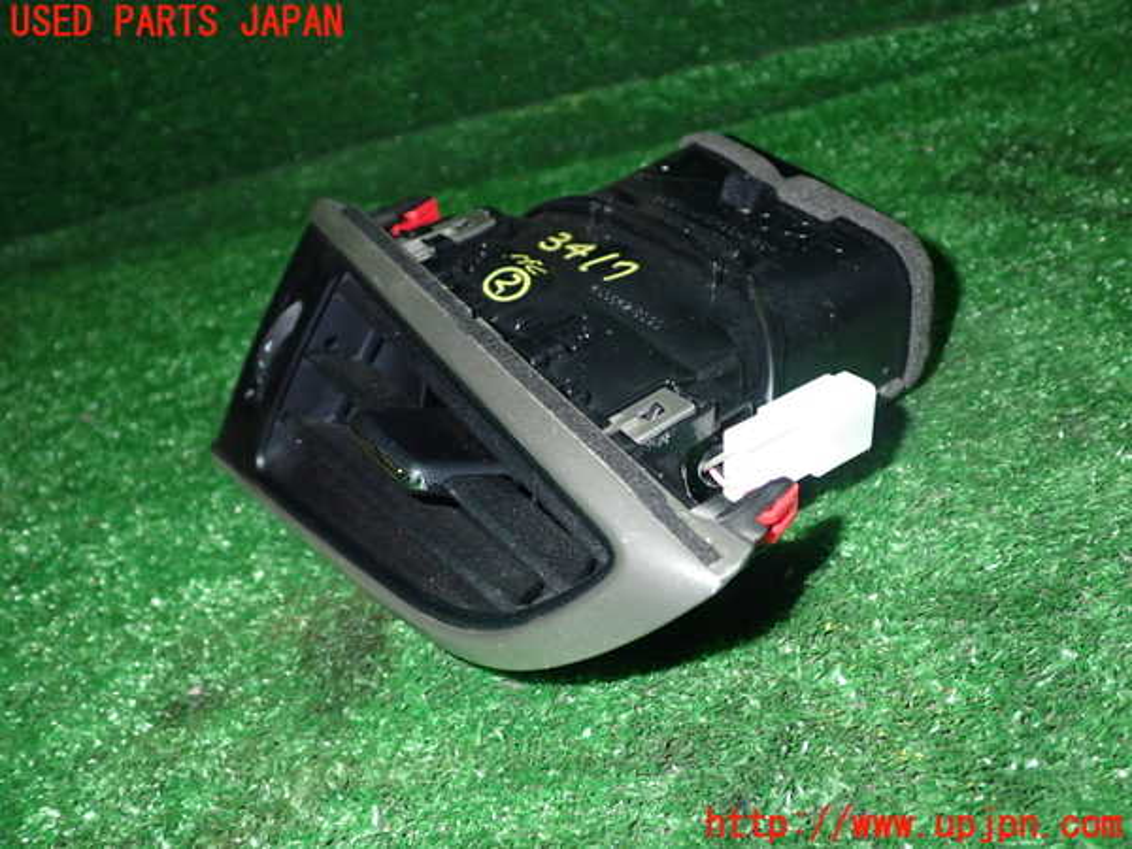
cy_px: 424
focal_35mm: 32
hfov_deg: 56.8
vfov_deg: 44.2
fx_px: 1046
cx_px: 566
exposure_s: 1/30
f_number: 7.1
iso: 640
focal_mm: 5.79
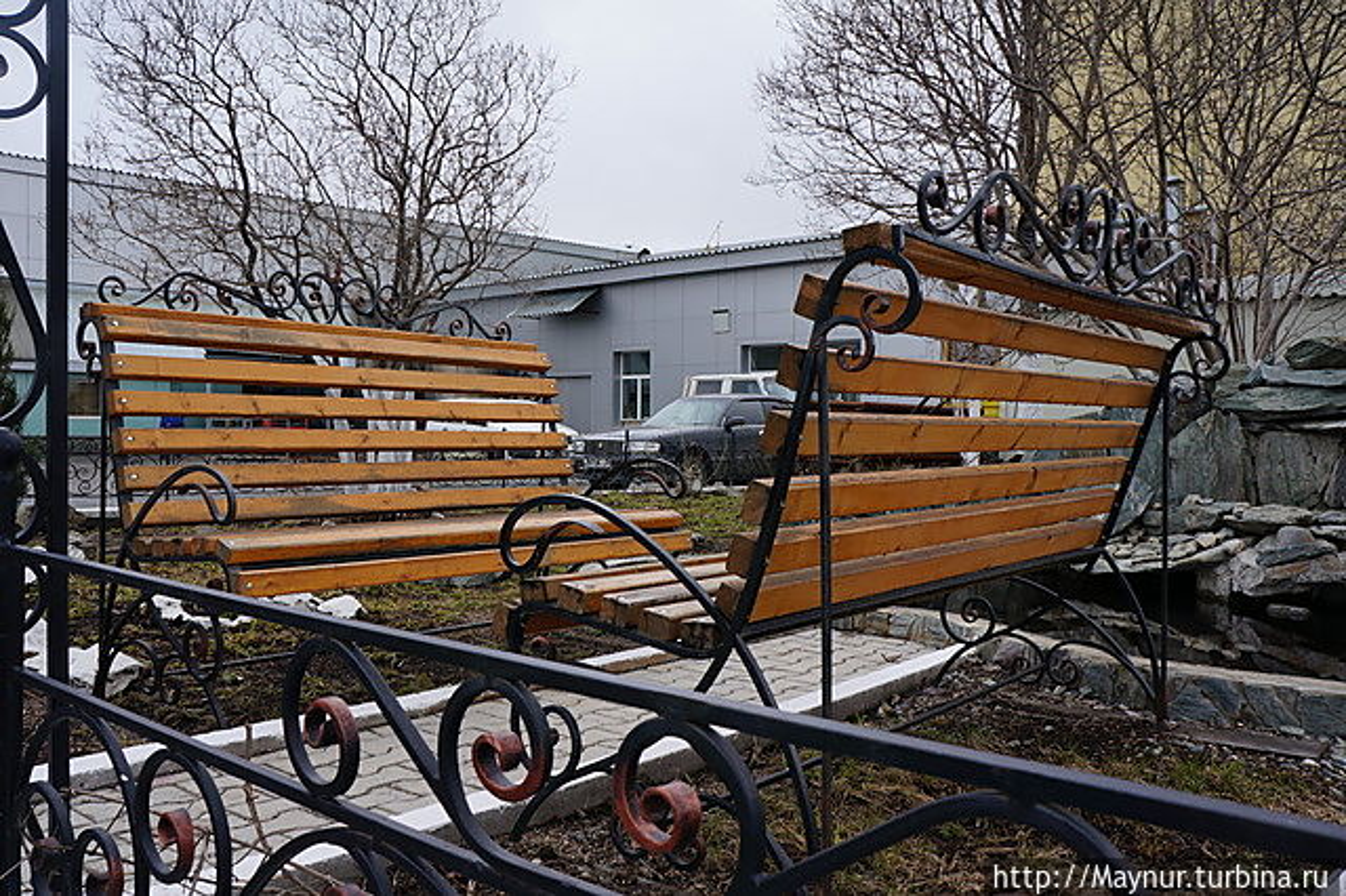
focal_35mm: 30
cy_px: 448
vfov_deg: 43.6
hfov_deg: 62.0
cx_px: 673
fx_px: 1121
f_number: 10
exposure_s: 1/80
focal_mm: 20
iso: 100
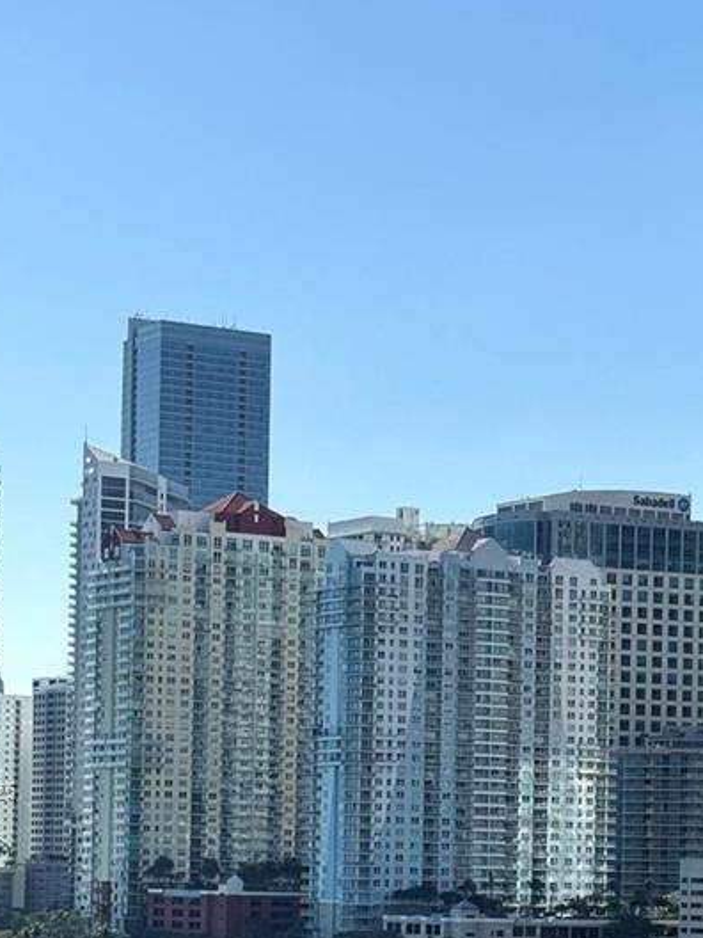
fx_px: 2952
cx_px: 489
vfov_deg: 17.8
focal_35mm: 109
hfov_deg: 13.6
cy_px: 792
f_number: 1.78
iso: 64
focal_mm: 6.76
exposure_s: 1/6410
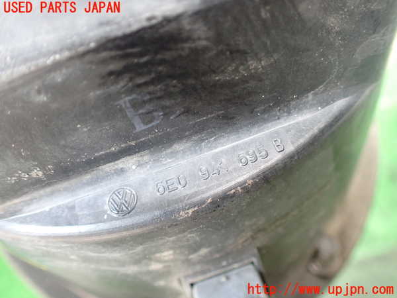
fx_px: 344
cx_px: 198
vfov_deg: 46.8
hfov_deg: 60.0
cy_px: 149
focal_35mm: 30
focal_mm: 5.4
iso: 800
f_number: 2.3
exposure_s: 1/60
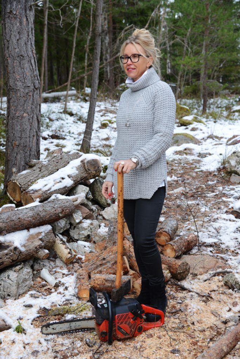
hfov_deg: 27.0
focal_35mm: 50
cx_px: 120
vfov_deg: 39.6
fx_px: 499
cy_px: 180
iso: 800
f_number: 5
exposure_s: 1/125
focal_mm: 50
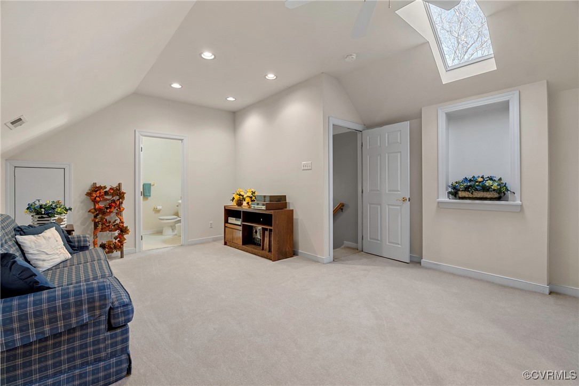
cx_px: 290
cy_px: 193
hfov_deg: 96.7
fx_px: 257
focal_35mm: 16
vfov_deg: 73.8
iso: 800
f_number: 8
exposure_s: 1/1.67
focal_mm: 16
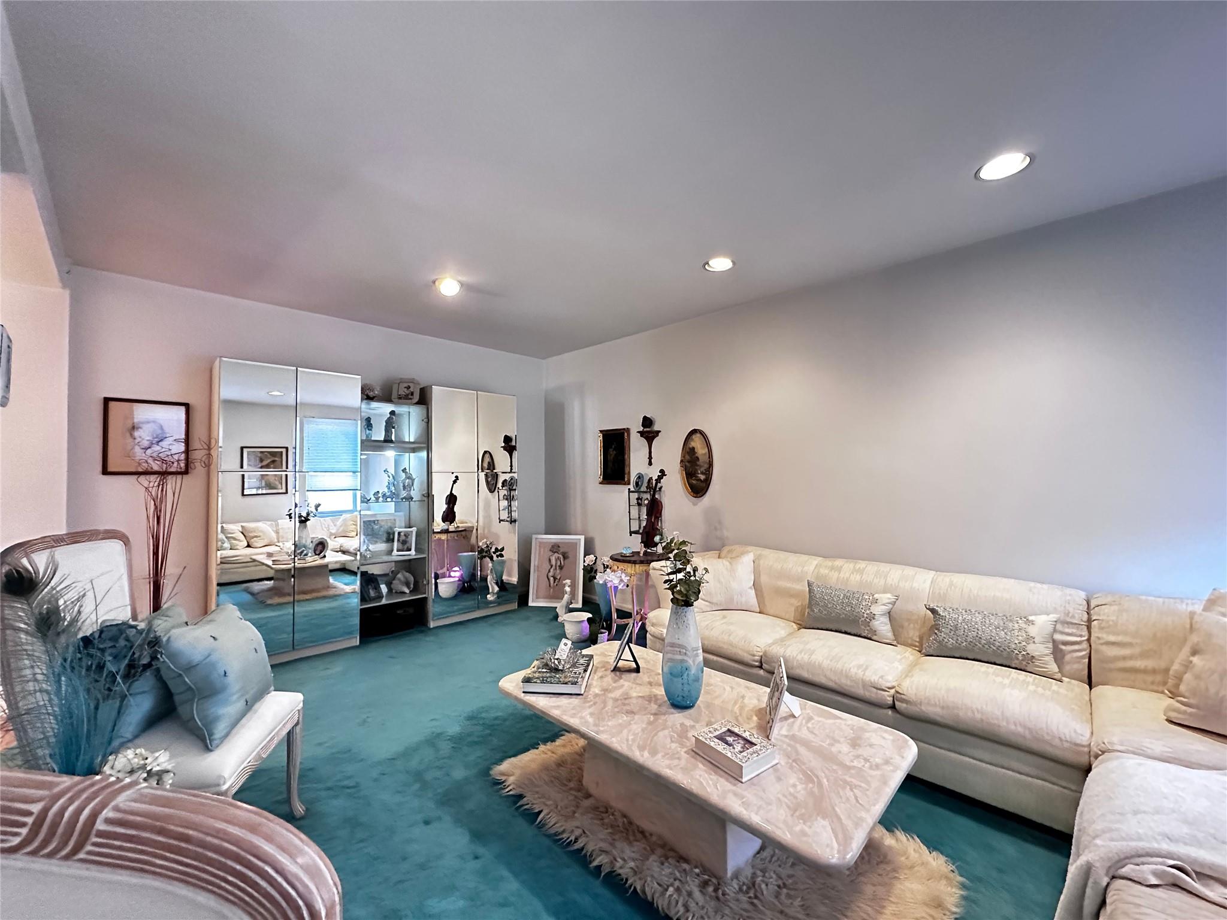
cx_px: 614
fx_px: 496
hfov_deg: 102.1
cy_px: 460
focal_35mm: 14
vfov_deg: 85.7
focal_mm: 2.22
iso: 1000
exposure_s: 1/60
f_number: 2.2
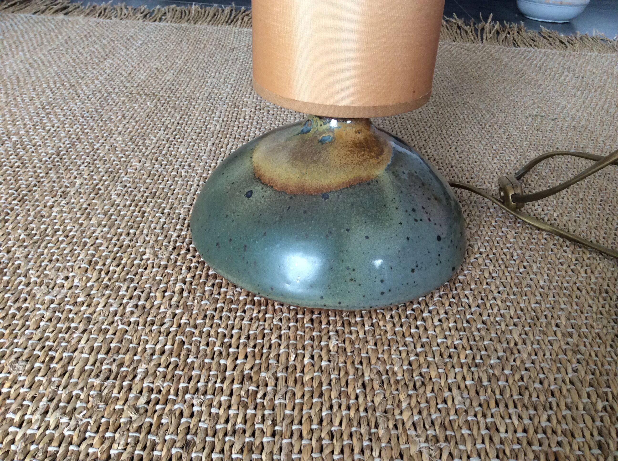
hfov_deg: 56.9
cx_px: 309
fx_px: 570
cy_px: 230
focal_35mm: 32
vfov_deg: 44.1
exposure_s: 1/25
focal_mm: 3.3
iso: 100
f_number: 2.4
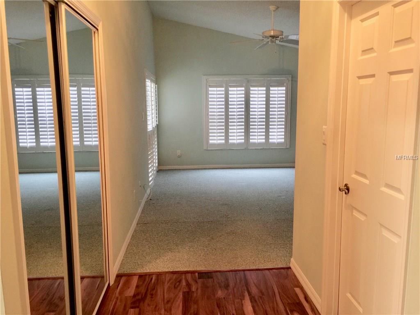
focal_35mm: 29
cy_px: 158
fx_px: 352
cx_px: 210
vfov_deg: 48.2
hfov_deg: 61.7
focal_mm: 4.15
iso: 64
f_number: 2.2
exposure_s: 1/4
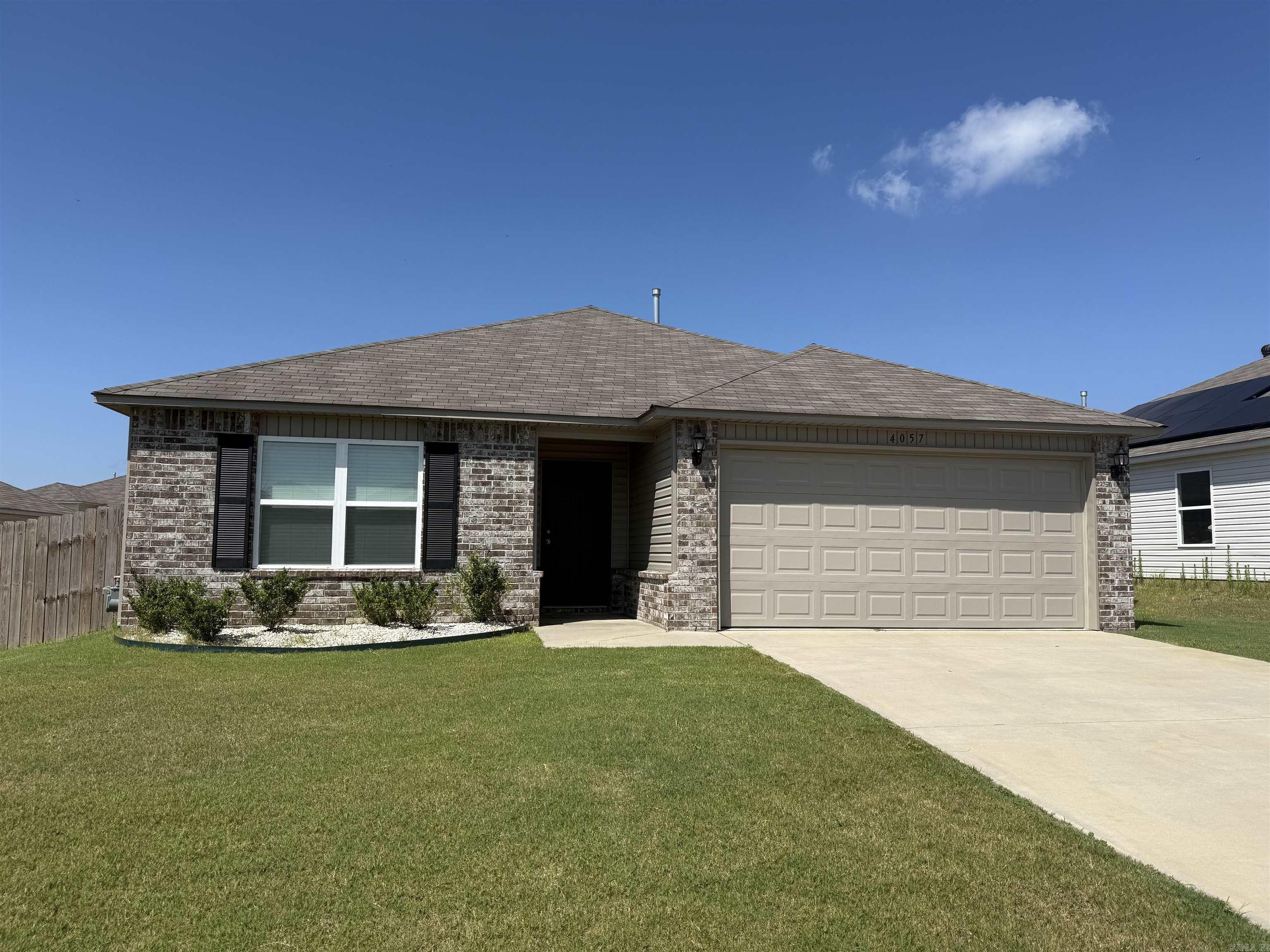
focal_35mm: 24
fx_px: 881
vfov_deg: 56.8
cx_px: 635
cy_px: 476
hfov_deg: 71.6
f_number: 1.78
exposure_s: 1/5714
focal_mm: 6.76
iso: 80
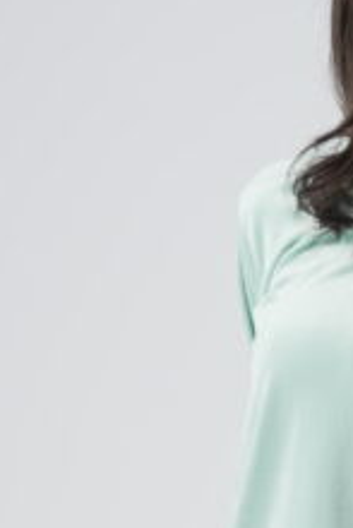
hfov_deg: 3.5
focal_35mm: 395
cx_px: 346
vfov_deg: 5.2
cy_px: 754
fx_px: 5800
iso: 100
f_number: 4.5
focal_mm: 85
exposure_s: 1/160
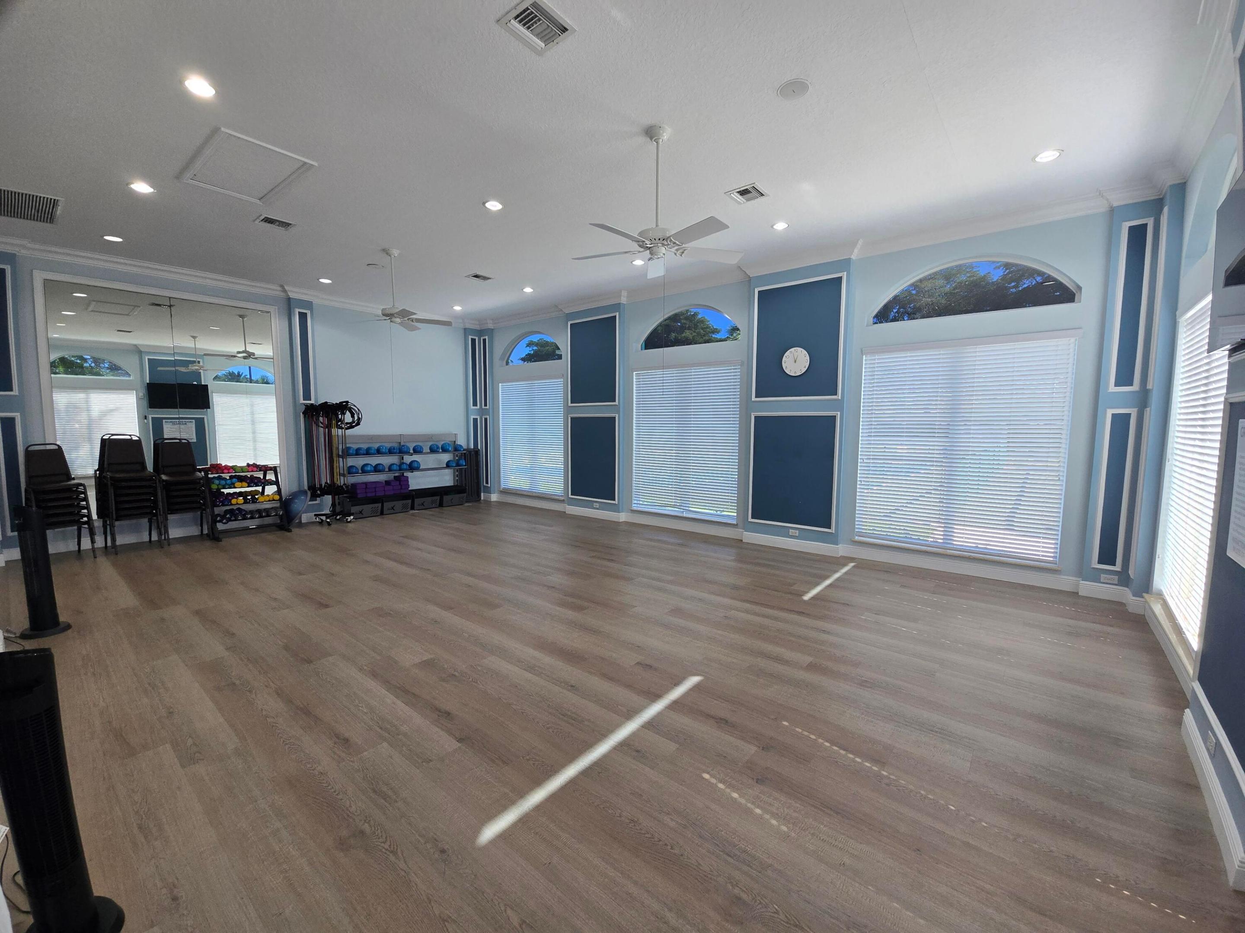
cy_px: 466
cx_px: 622
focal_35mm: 13
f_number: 2.2
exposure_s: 1/120
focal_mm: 2.2
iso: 80
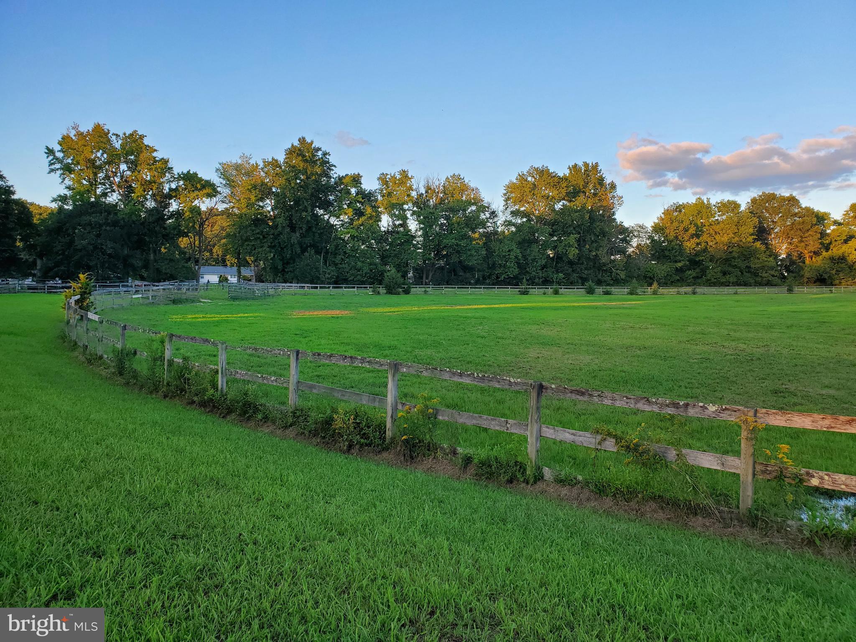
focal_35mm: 26
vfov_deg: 53.1
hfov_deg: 67.3
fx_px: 643
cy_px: 321
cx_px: 428
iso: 50
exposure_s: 1/209
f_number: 2.4
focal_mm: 4.3
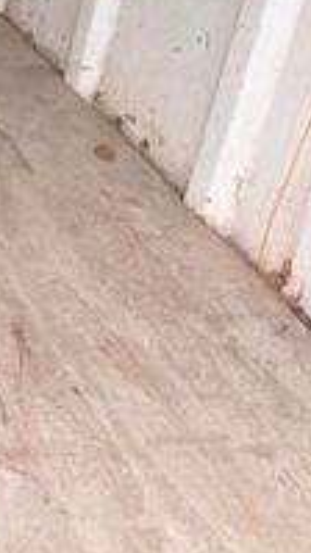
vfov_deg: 26.3
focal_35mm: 79
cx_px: -491
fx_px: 1158
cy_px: 97
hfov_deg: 11.7
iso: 125
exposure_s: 1/121
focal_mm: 6.76
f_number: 1.78
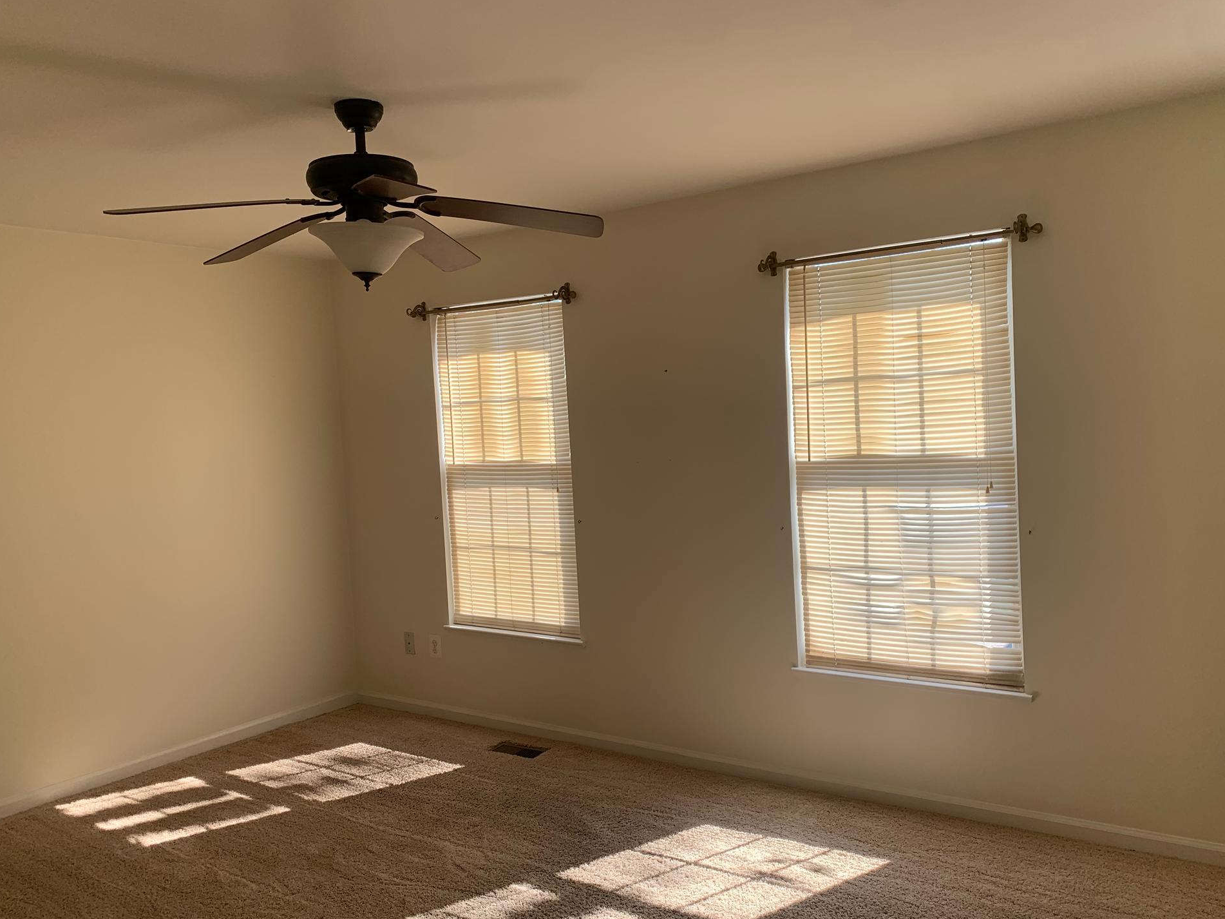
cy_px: 488
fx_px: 991
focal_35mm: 28
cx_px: 611
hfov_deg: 63.5
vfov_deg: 49.7
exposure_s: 1/378
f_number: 1.8
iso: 25
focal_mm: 4.25
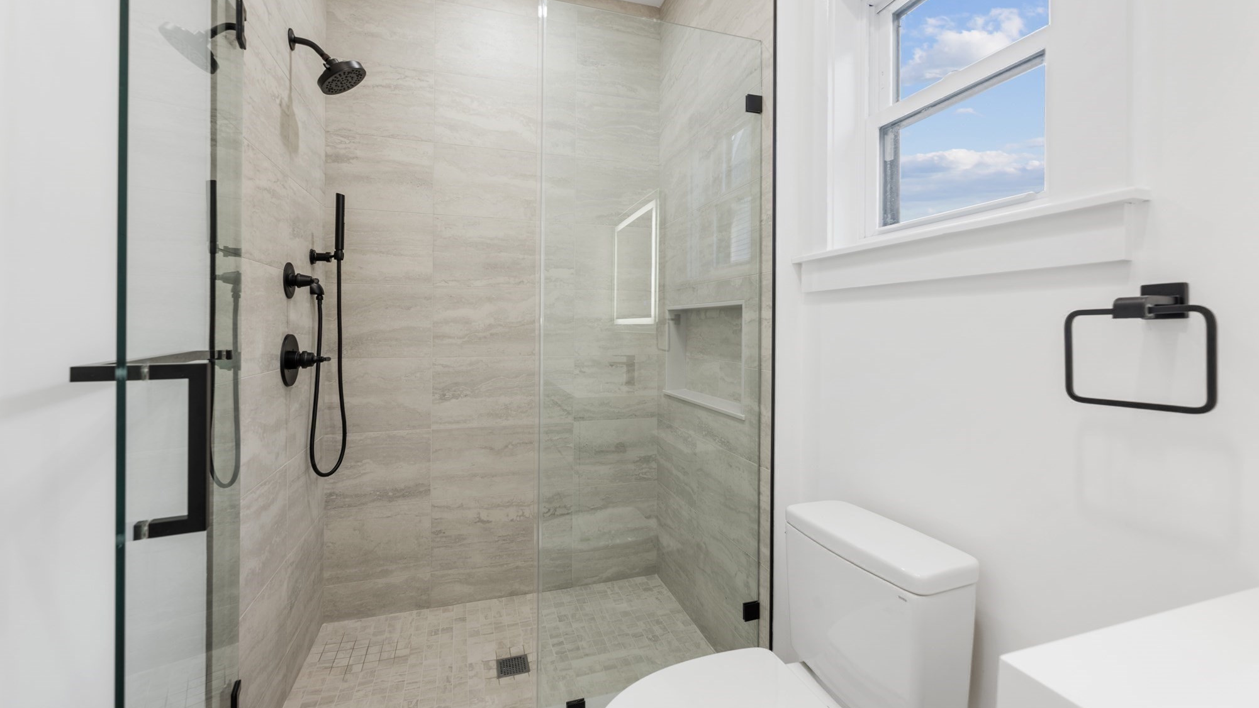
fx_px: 501
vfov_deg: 70.5
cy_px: 344
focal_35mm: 15
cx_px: 634
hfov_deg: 103.0
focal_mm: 14
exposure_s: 1/2.5
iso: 100
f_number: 8
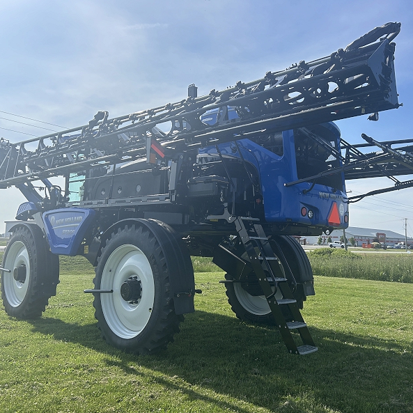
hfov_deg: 52.3
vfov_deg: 52.5
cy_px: 206
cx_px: 242
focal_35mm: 31
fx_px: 418
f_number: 1.5
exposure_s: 1/5319
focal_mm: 5.7
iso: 50
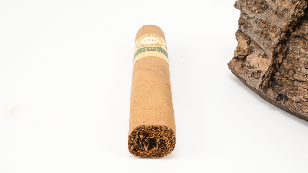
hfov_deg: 47.1
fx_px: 353
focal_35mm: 43
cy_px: 95
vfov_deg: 27.5
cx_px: 154
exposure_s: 1/15
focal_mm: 27.5
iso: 640
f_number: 22
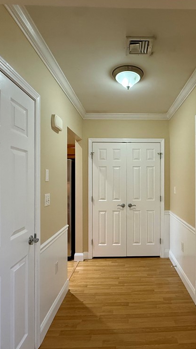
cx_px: 132
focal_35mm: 21
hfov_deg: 52.5
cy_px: 177
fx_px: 194
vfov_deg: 83.9
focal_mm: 2.22
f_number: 2.2
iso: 320
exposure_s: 1/120
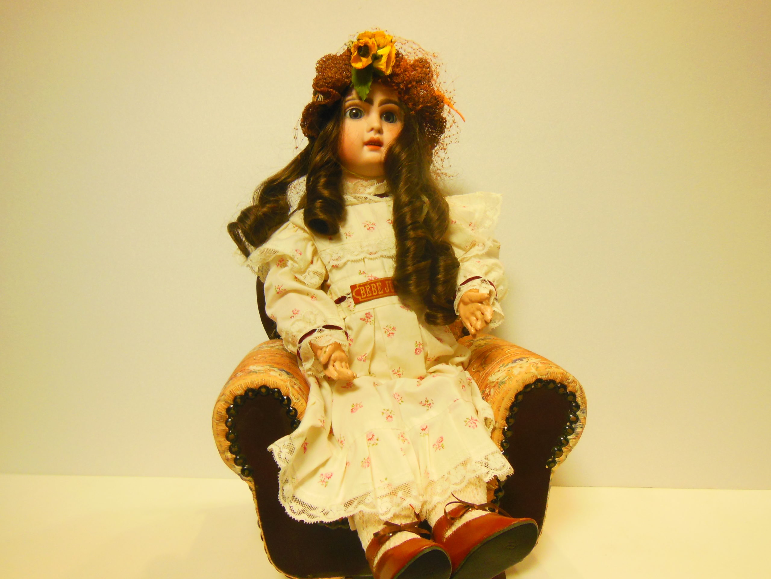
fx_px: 557
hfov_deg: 69.4
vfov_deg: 54.9
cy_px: 290
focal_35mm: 25
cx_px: 386
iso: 320
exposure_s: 1/30
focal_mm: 4.5
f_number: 3.5
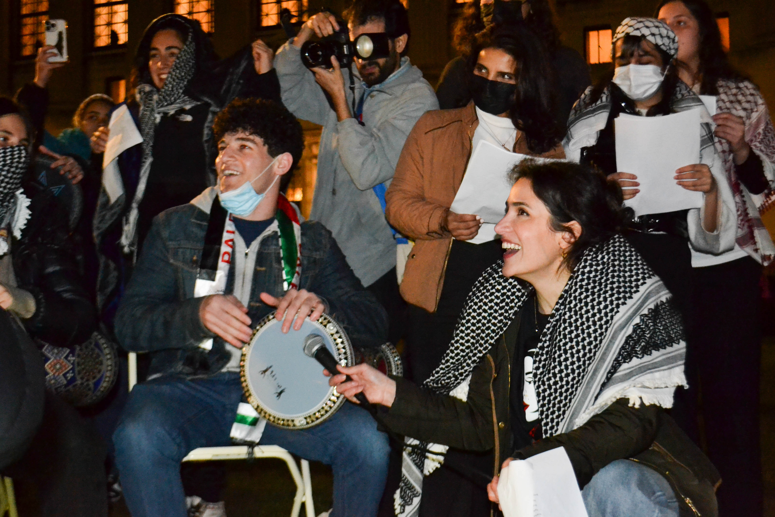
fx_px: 1033
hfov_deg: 41.1
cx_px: 388
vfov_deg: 28.1
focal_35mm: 48
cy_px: 258
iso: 3200
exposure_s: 1/60
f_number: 4.8
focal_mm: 32
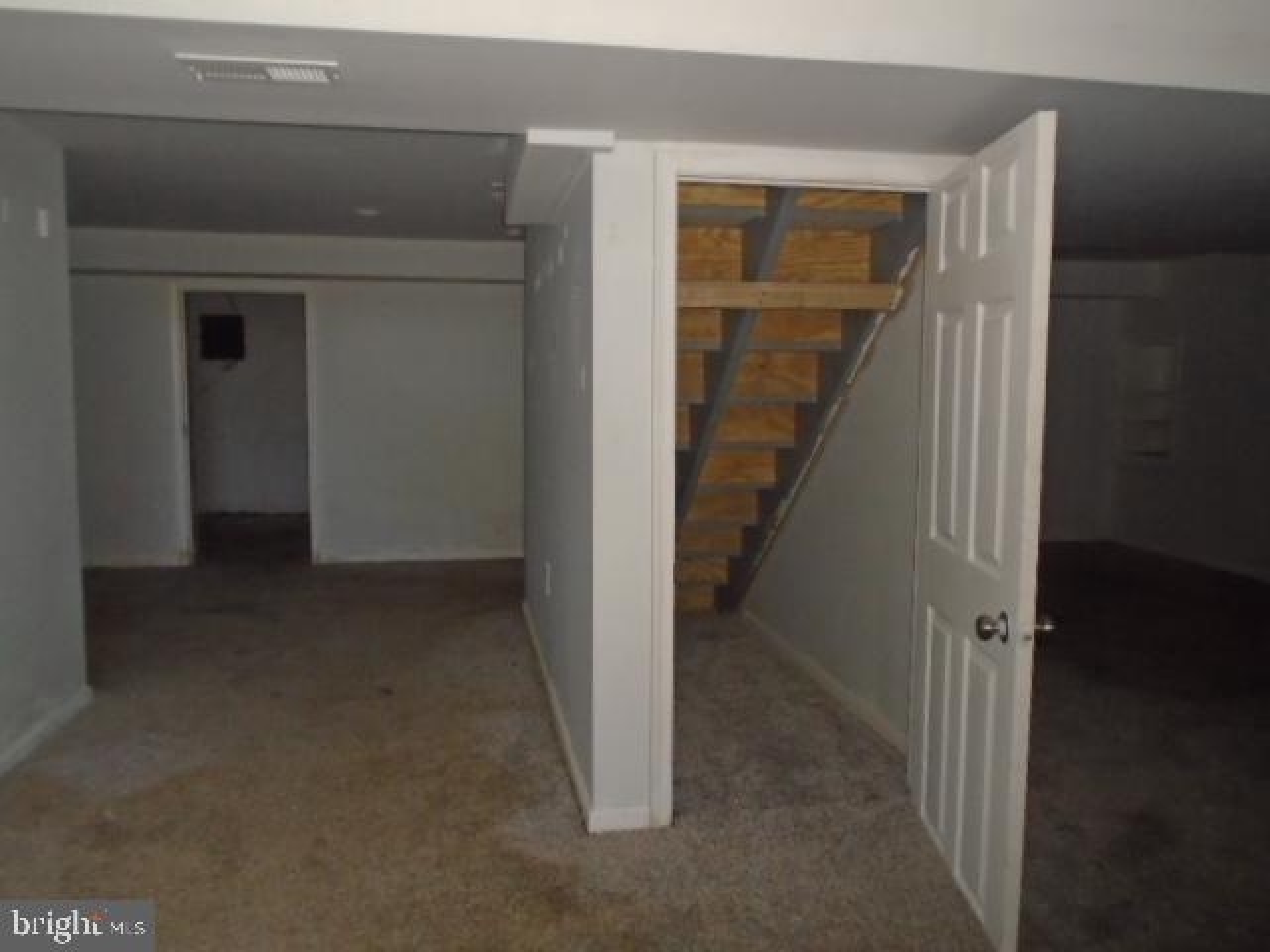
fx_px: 954
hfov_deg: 67.3
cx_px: 635
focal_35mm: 26
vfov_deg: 53.1
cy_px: 476
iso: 400
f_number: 3.2
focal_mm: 4.6
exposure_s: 1/30
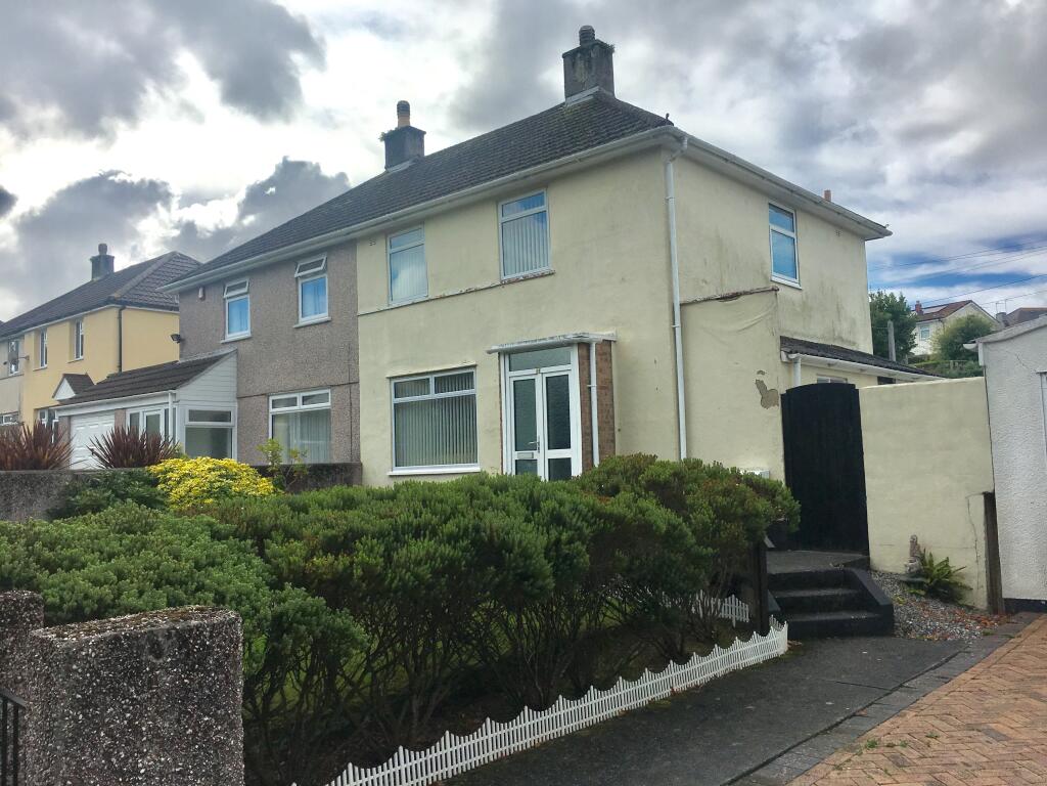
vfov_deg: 48.2
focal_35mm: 29
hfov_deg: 61.7
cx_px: 524
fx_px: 877
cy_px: 393
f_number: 2.2
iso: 25
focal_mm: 4.15
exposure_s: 1/2262
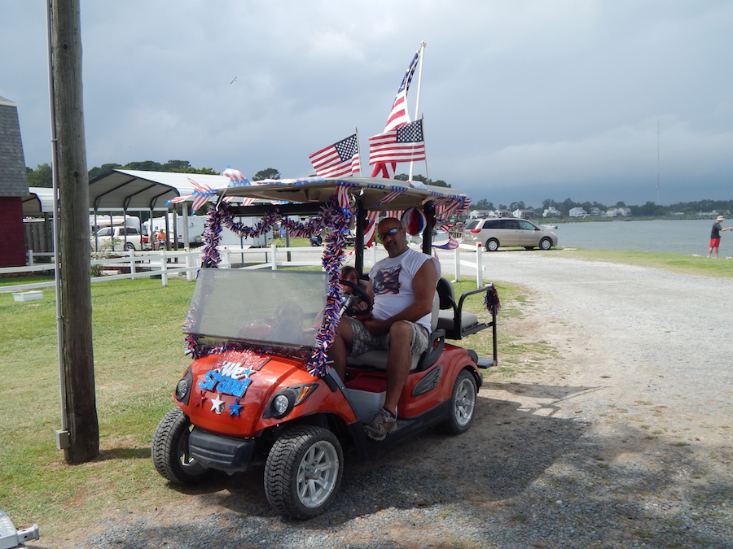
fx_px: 656
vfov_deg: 45.4
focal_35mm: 31
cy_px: 274
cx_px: 366
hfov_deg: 58.4
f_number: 3.2
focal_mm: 5.6
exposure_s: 1/1250
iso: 125
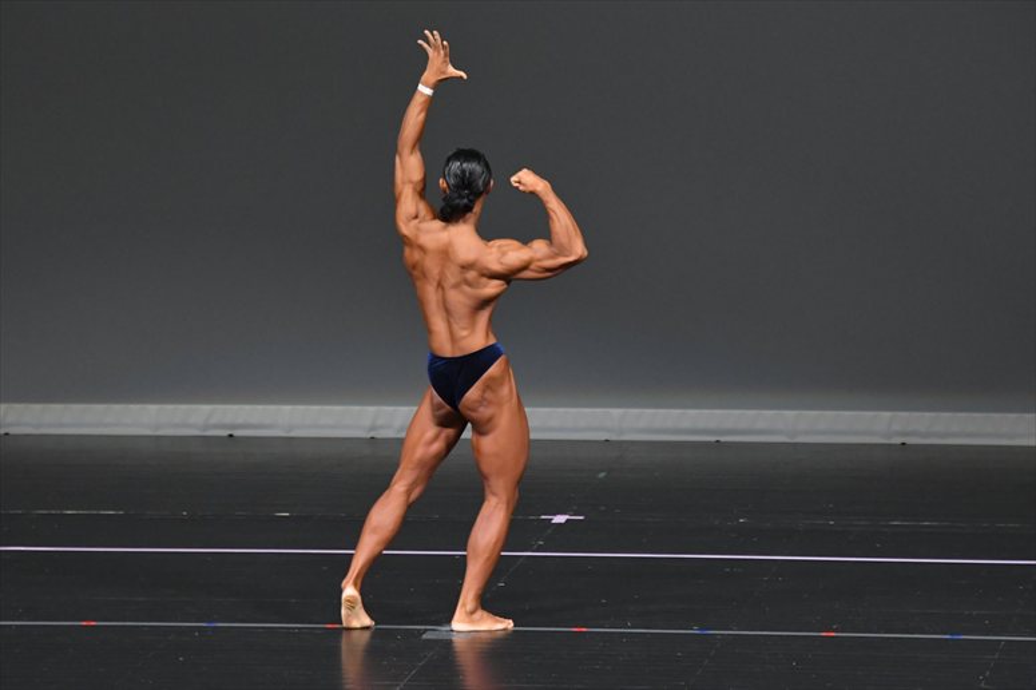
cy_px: 345
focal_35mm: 285
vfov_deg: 4.8
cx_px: 518
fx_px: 8198
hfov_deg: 7.2
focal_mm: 190
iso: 4000
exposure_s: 1/400
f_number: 5.6
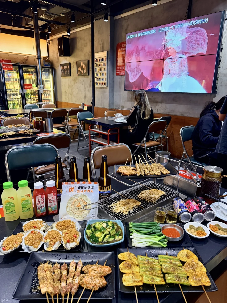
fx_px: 210
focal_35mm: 24
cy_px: 152
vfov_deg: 71.6
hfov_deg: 56.8
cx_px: 114
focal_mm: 6.76
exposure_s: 1/50
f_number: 1.78
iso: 400
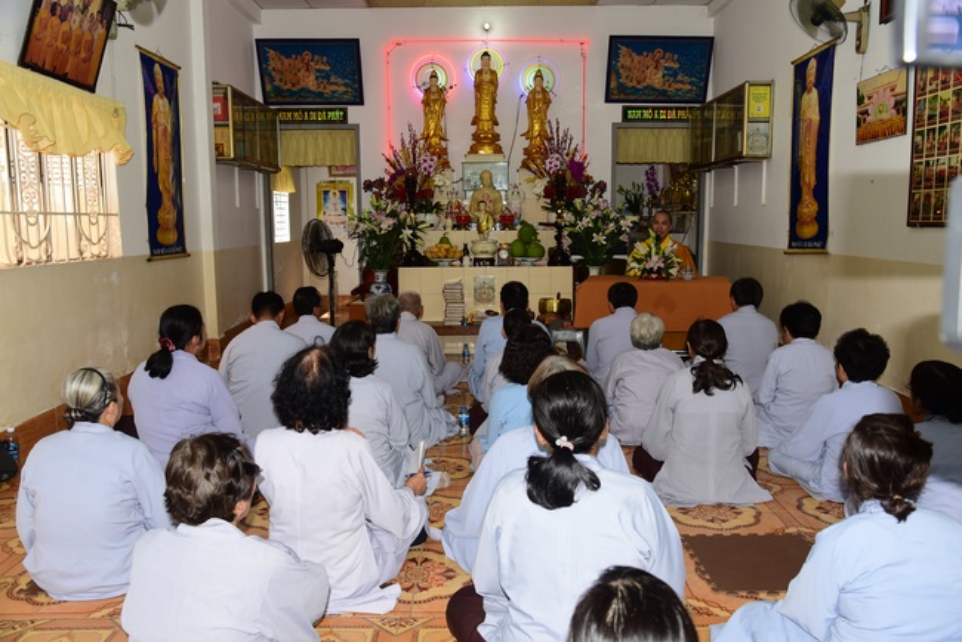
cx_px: 481
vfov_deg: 43.6
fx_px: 802
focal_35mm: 30
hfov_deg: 61.9
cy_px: 321
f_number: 5.6
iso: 400
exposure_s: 1/80
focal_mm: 30
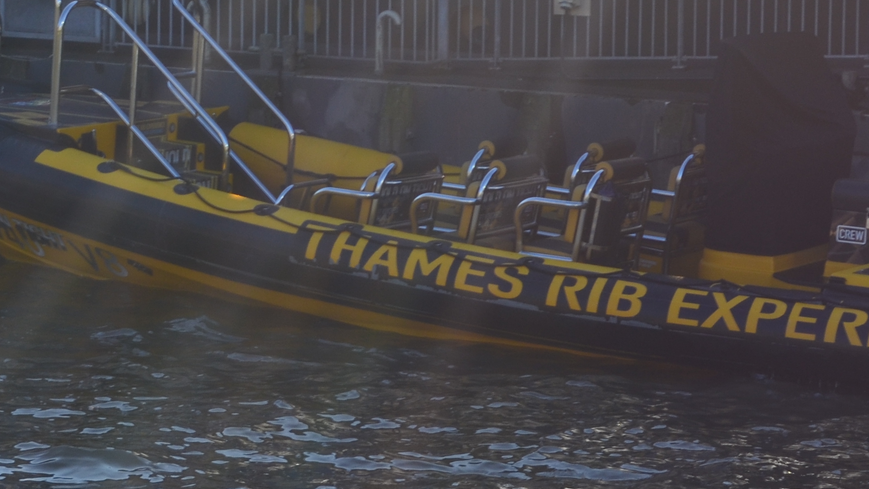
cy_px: 115
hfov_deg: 11.9
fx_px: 4148
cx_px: 264
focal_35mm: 180
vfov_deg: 6.7
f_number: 11
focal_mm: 44
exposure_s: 1/125
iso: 100
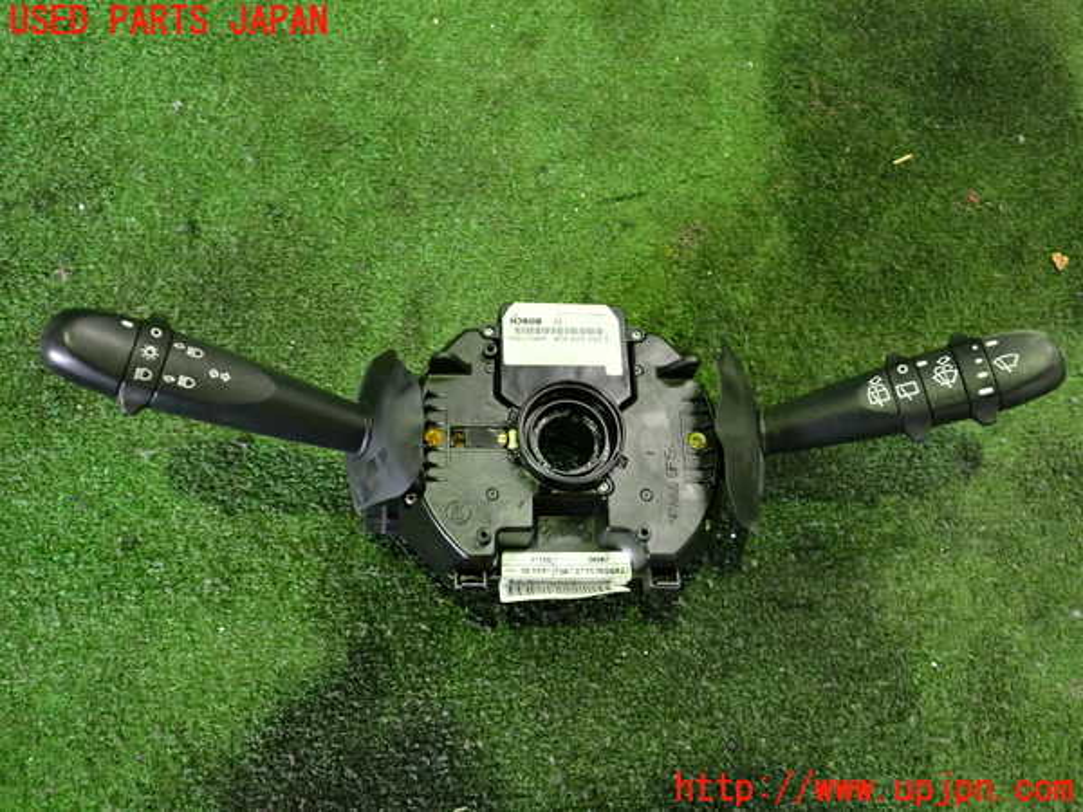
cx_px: 542
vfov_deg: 46.8
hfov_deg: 60.0
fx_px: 939
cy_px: 406
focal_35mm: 30
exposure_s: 1/60
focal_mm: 5.4
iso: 1000
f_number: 2.3
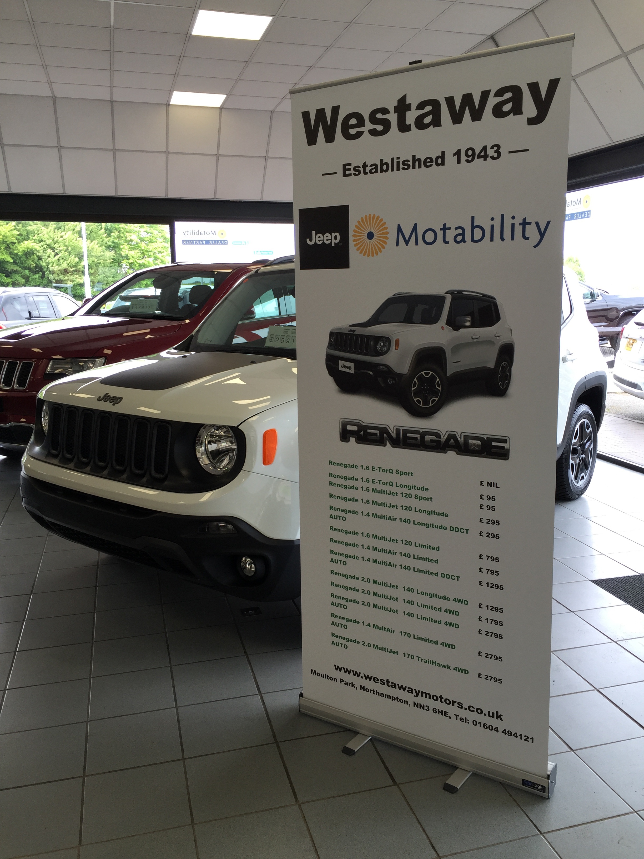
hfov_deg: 48.2
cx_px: 322
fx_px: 719
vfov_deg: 61.7
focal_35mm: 29
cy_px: 430
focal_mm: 4.15
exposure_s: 1/102
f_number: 2.2
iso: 32
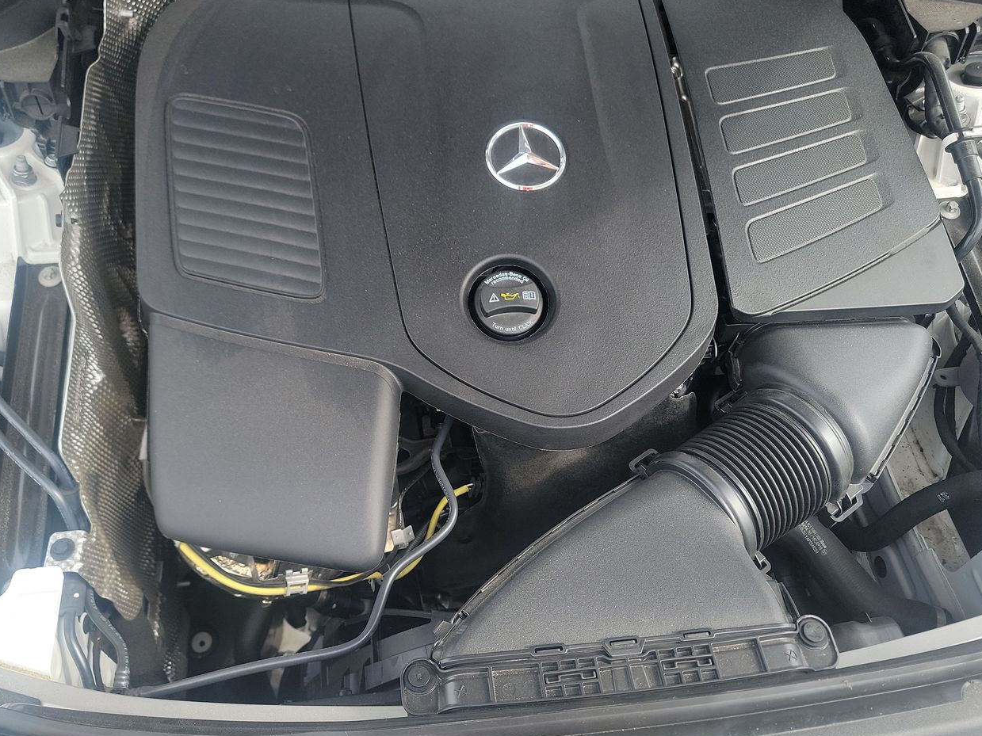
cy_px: 384
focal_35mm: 31
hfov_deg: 58.3
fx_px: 879
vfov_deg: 45.4
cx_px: 447
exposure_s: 1/131
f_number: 1.8
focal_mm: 6.7
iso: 50
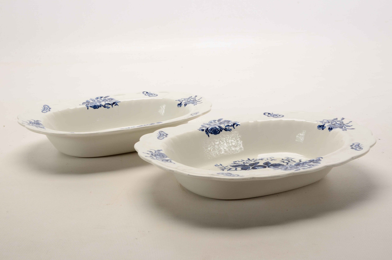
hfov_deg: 37.9
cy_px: 130
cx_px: 196
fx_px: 570
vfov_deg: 25.6
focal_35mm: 52
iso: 200
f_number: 20
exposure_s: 1/160
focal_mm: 35
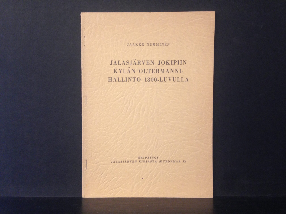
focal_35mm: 33
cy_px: 107
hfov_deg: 55.4
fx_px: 273
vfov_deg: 42.9
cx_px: 143
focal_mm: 4.12
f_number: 2.4
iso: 125
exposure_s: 1/20
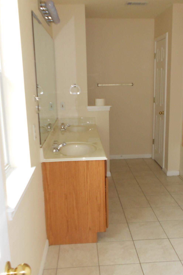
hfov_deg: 35.9
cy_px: 139
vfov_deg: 51.9
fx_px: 282
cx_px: 107
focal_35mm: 37
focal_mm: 4.6
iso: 160
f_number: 3.2
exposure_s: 1/30
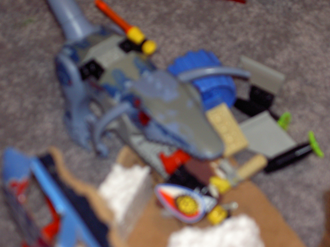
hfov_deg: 16.8
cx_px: 165
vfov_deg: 12.7
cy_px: 124
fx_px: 1115
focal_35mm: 117
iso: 200
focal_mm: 24
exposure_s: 1/13
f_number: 4.9
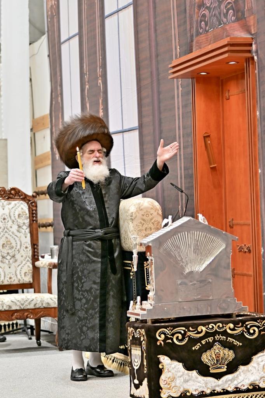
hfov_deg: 13.0
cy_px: 199
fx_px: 1160
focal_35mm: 105
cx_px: 132
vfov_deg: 19.5
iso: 400
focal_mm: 70
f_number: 2.8
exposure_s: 1/200
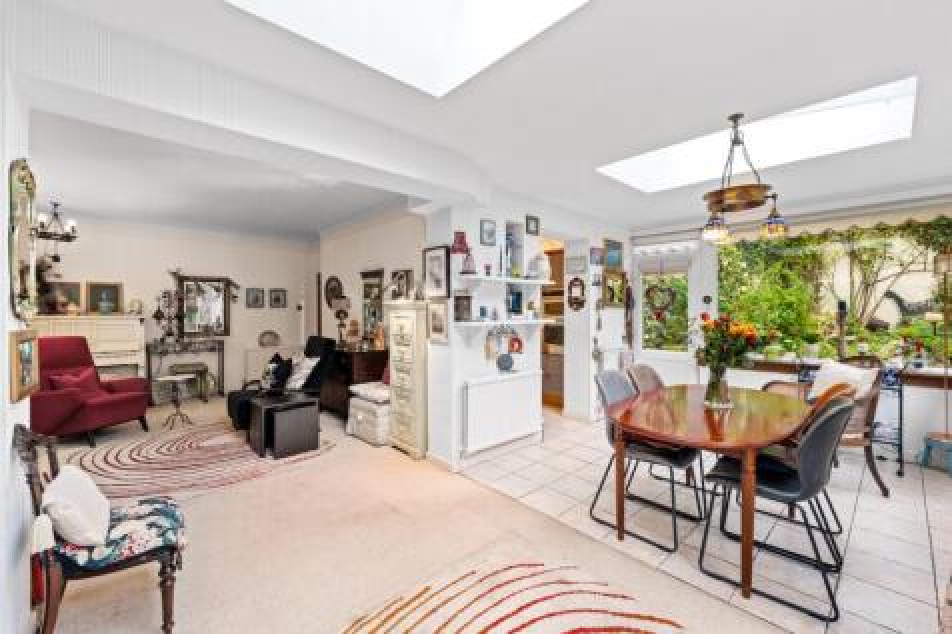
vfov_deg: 81.2
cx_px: 476
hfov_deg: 104.3
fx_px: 370
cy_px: 317
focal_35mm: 14
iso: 640
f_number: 8
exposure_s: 1/5
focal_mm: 14
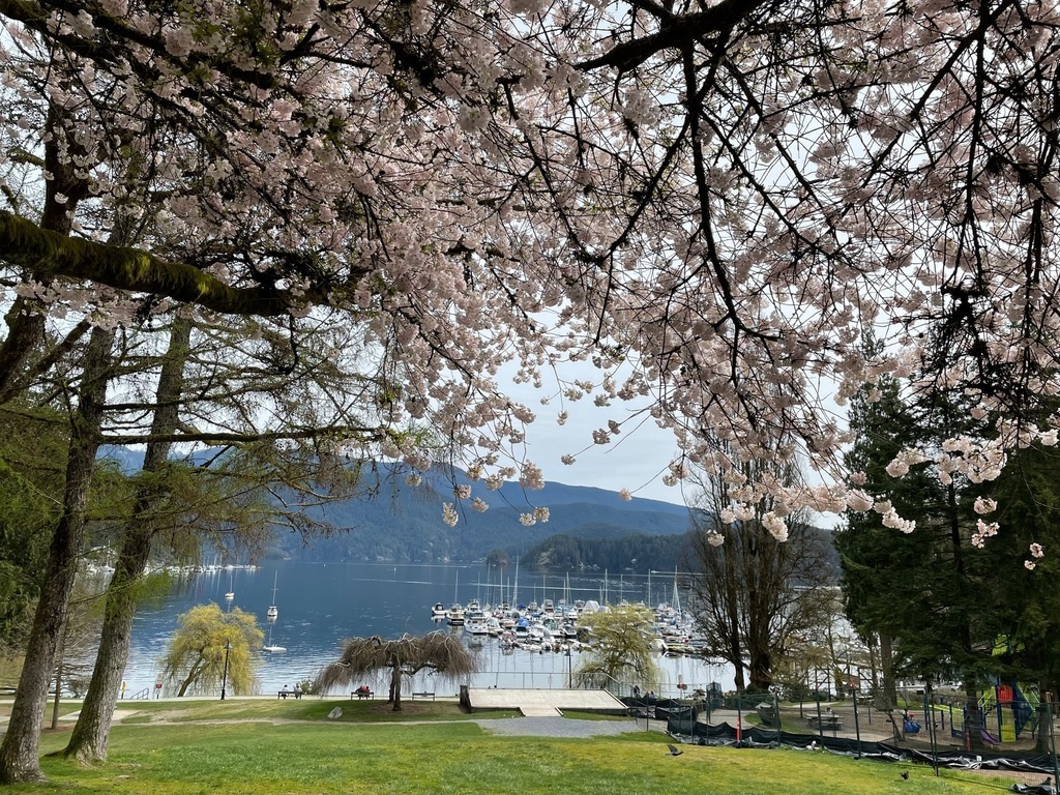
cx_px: 530
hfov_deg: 67.3
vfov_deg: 53.1
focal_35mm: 26
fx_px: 796
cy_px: 398
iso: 32
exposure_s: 1/2747
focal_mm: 4.2
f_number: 1.6
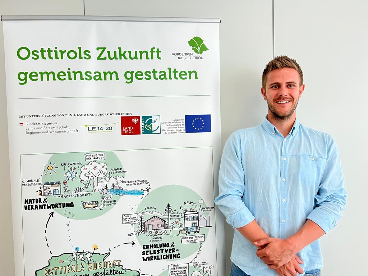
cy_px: 138
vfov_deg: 53.1
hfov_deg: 67.3
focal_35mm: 26
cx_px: 184
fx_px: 276
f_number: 1.6
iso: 100
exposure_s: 1/50
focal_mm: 5.1
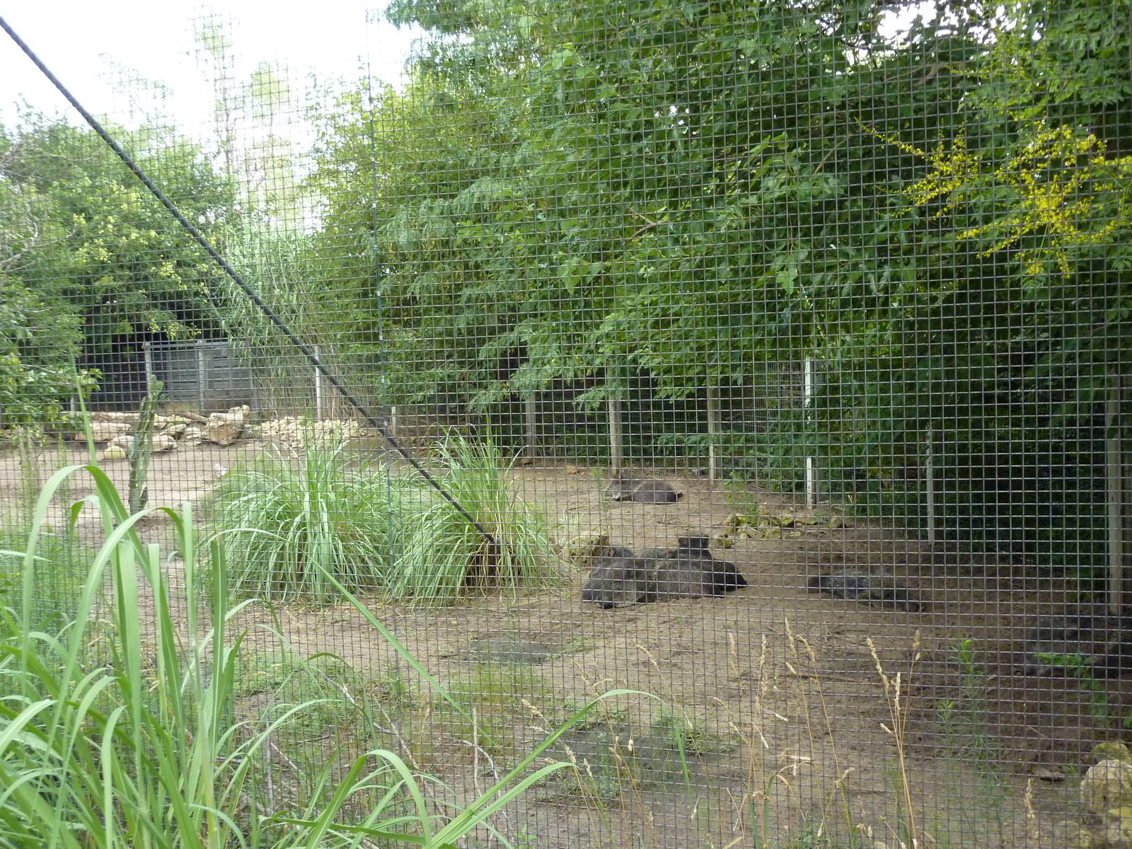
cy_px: 424
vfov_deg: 44.2
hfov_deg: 56.8
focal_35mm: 32
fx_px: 1046
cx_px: 566
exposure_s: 1/400
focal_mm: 5.3
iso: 400
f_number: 3.5
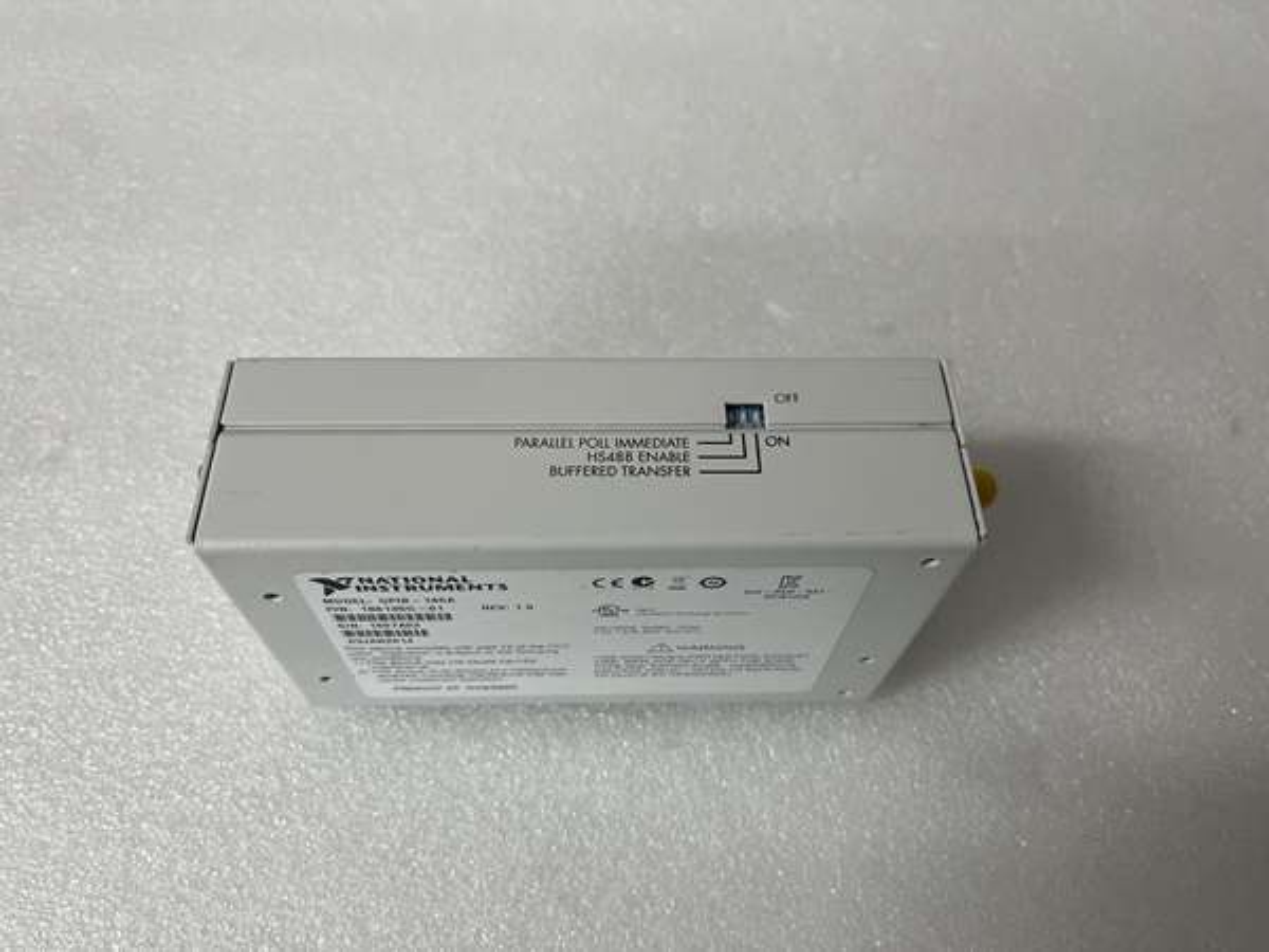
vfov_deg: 53.1
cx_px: 634
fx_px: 953
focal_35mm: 26
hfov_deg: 67.3
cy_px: 476
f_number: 1.6
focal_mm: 5.1
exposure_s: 1/100
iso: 100
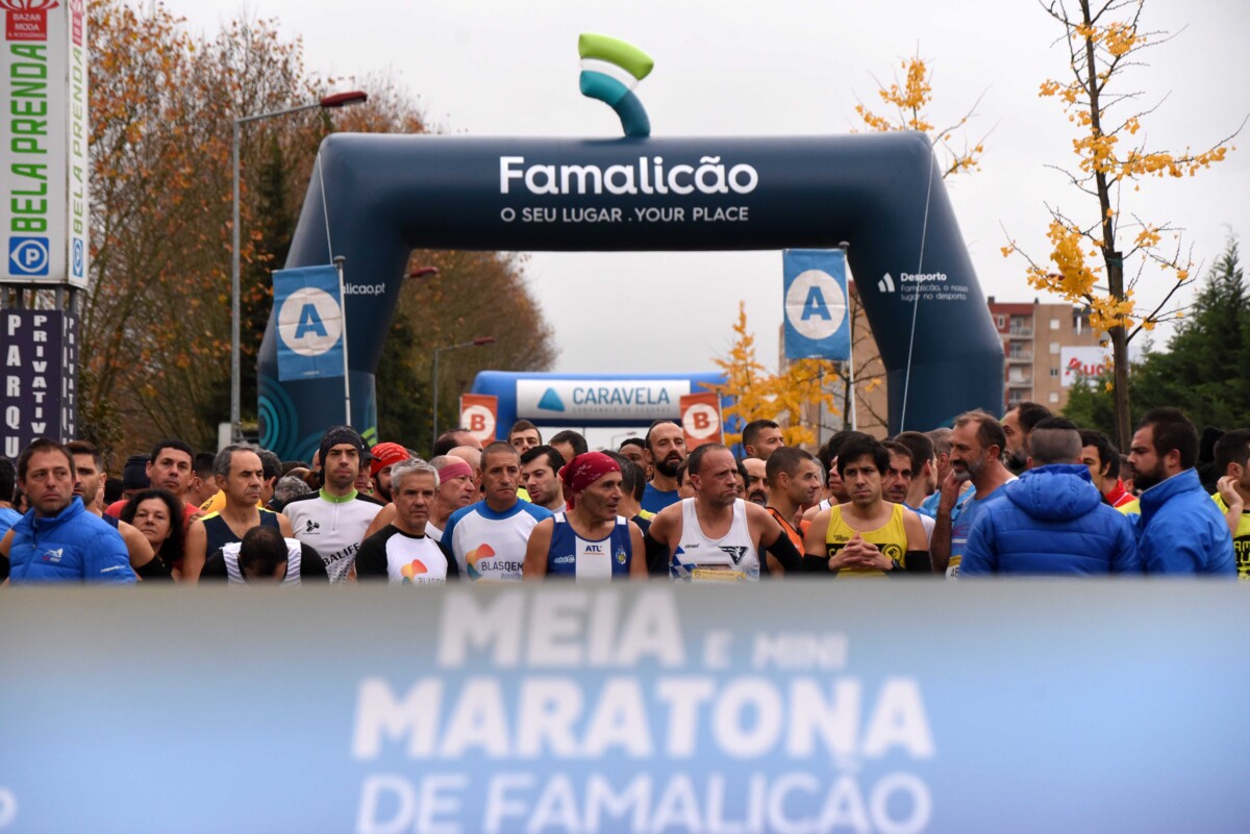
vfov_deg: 14.4
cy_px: 417
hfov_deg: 21.5
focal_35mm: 95
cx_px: 625
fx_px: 3300
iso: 2500
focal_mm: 95
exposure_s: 1/2500
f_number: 5.6
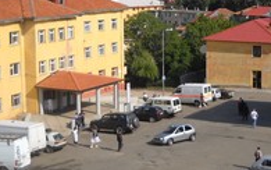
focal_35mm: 89
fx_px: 658
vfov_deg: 14.6
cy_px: 28
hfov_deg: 23.2
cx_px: 185
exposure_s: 1/353
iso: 64
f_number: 5.5
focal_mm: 6.72
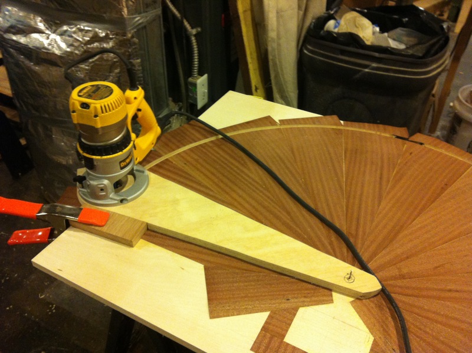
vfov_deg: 40.6
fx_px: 477
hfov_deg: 52.7
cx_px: 236
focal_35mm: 35
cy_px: 176
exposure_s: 1/15
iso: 250
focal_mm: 3.85
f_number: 2.8
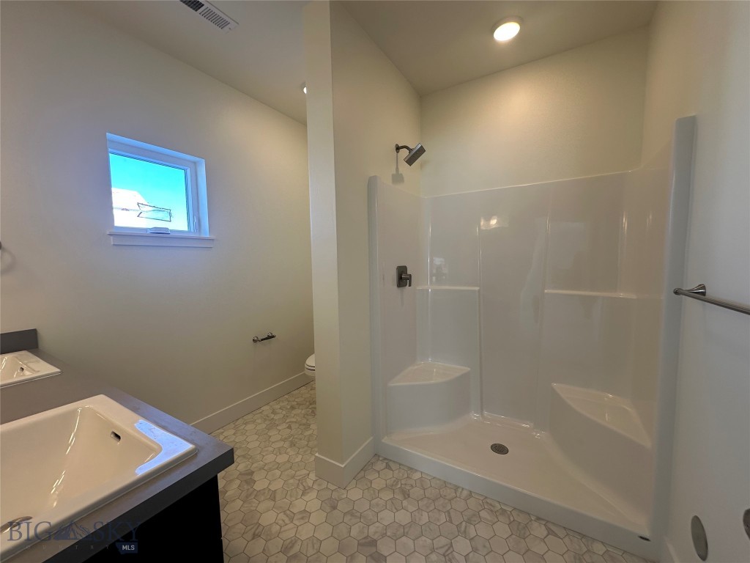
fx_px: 303
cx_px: 375
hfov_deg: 102.1
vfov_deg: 85.7
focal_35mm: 14
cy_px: 282
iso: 64
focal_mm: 2.22
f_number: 2.2
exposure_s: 1/120
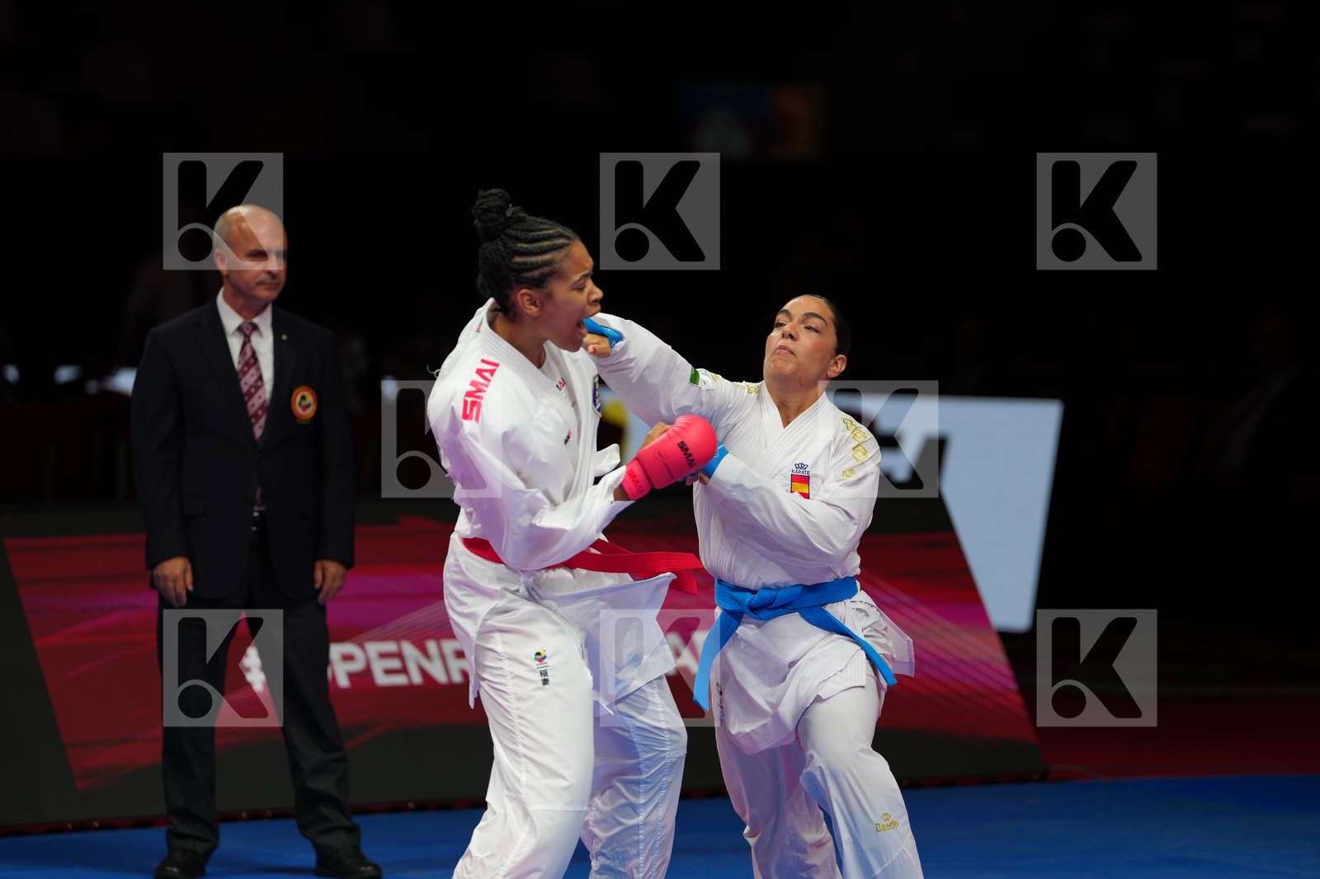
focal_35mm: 200
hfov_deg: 10.3
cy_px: 440
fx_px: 7331
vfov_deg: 6.9
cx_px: 660
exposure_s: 1/1000
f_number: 2.8
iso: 500
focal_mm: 200
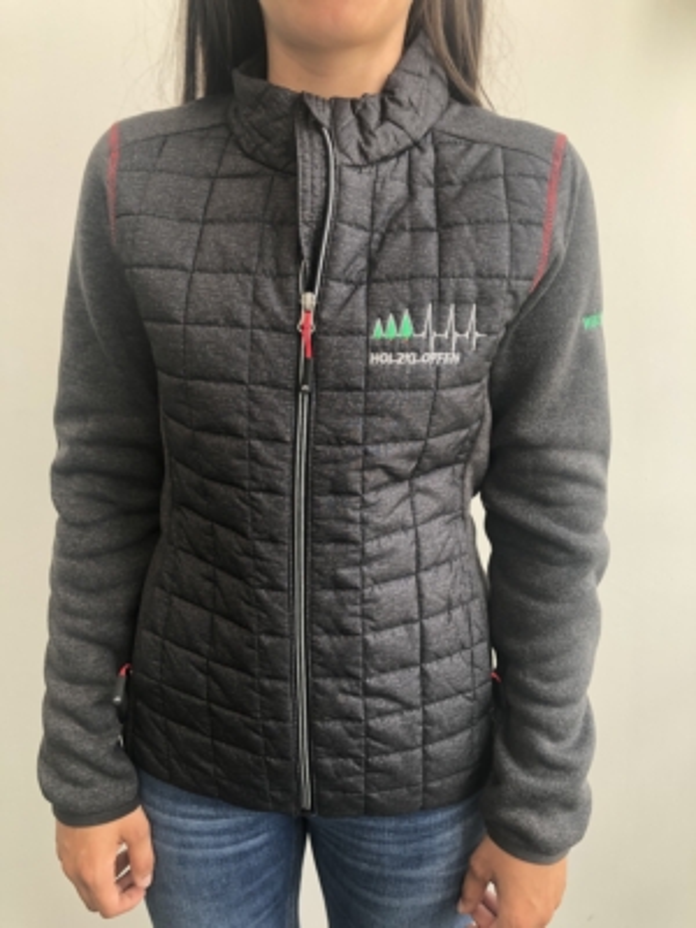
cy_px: 464
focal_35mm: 28
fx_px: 751
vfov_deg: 63.4
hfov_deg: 49.7
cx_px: 348
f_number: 1.8
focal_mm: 4
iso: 50
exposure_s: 1/120
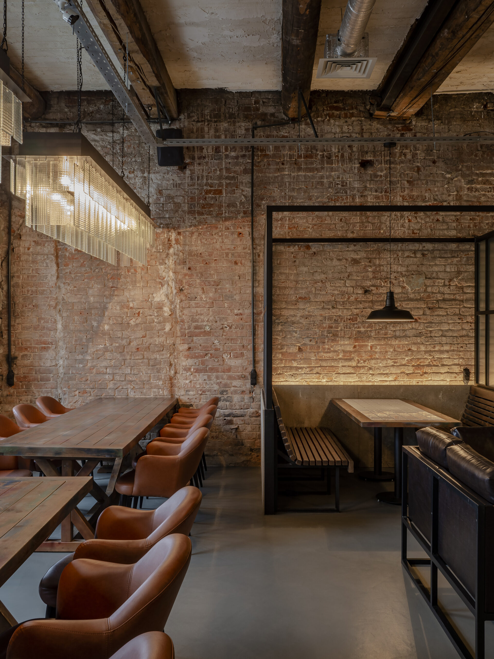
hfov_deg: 41.8
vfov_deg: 54.0
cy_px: 330
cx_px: 247
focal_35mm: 34
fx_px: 647
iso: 100
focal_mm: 17
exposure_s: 2
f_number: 11
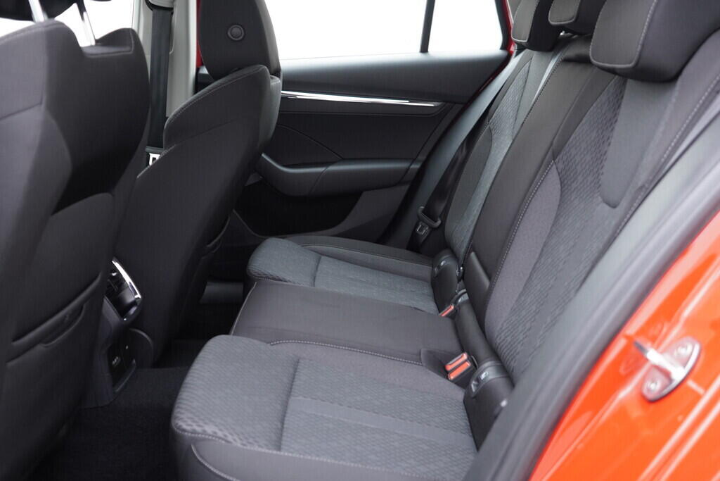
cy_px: 240
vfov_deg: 36.9
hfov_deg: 53.1
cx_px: 360
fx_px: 720
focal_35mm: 36
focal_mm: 24
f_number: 2.8
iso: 500
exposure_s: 1/40
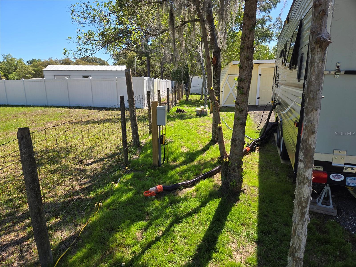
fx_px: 237
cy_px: 134
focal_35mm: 23
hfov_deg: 73.9
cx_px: 178
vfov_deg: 58.9
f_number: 1.8
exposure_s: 1/994
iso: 25
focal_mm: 5.4
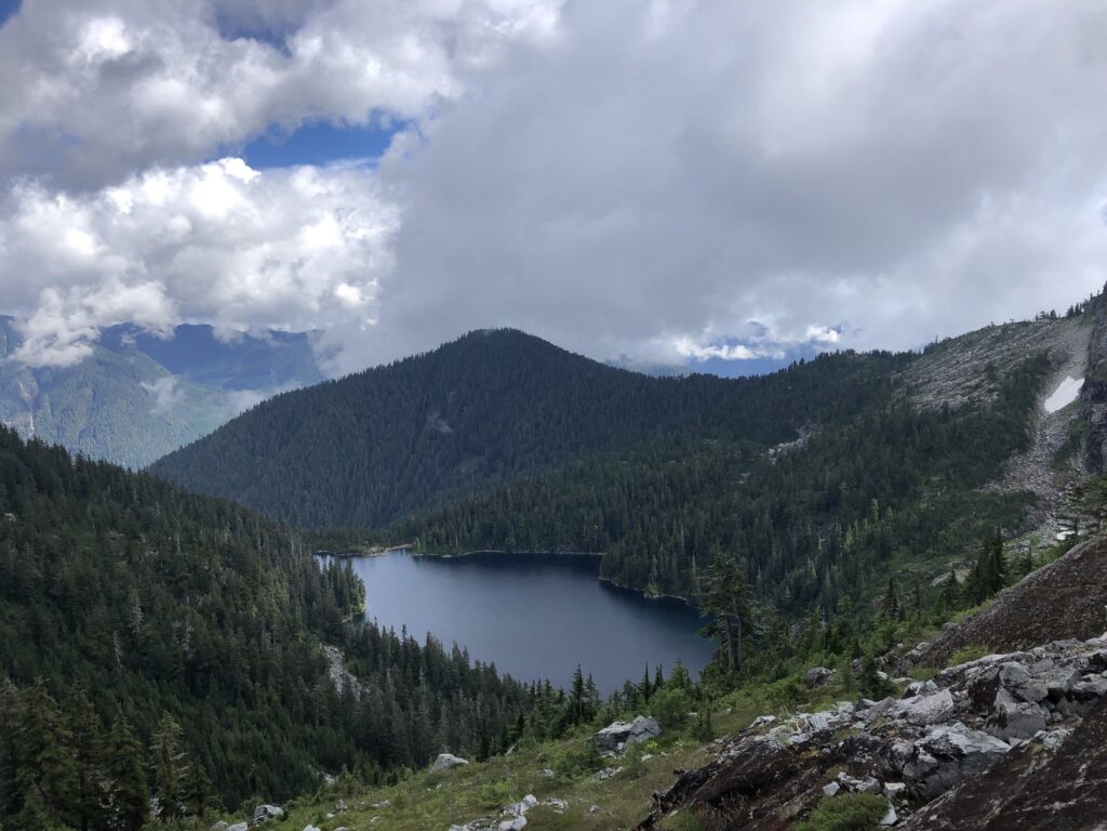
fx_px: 895
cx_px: 554
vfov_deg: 49.7
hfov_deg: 63.4
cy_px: 416
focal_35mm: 28
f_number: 1.8
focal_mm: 3.99
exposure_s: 1/1779
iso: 20
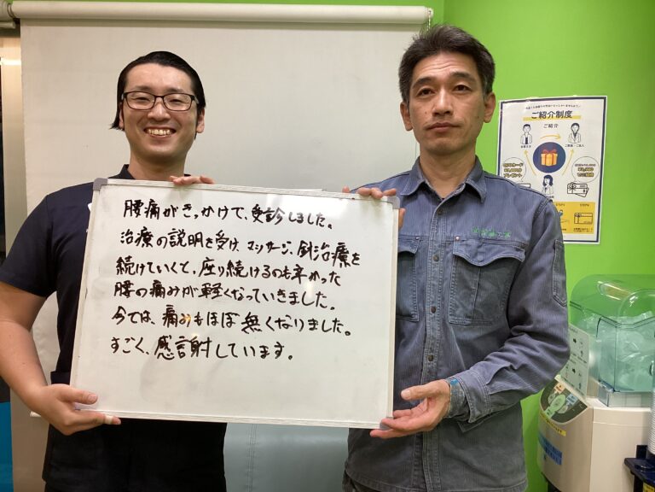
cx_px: 328
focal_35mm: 31
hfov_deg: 58.4
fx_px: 587
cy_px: 246
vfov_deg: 45.4
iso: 125
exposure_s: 1/50
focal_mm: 3.3
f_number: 2.4
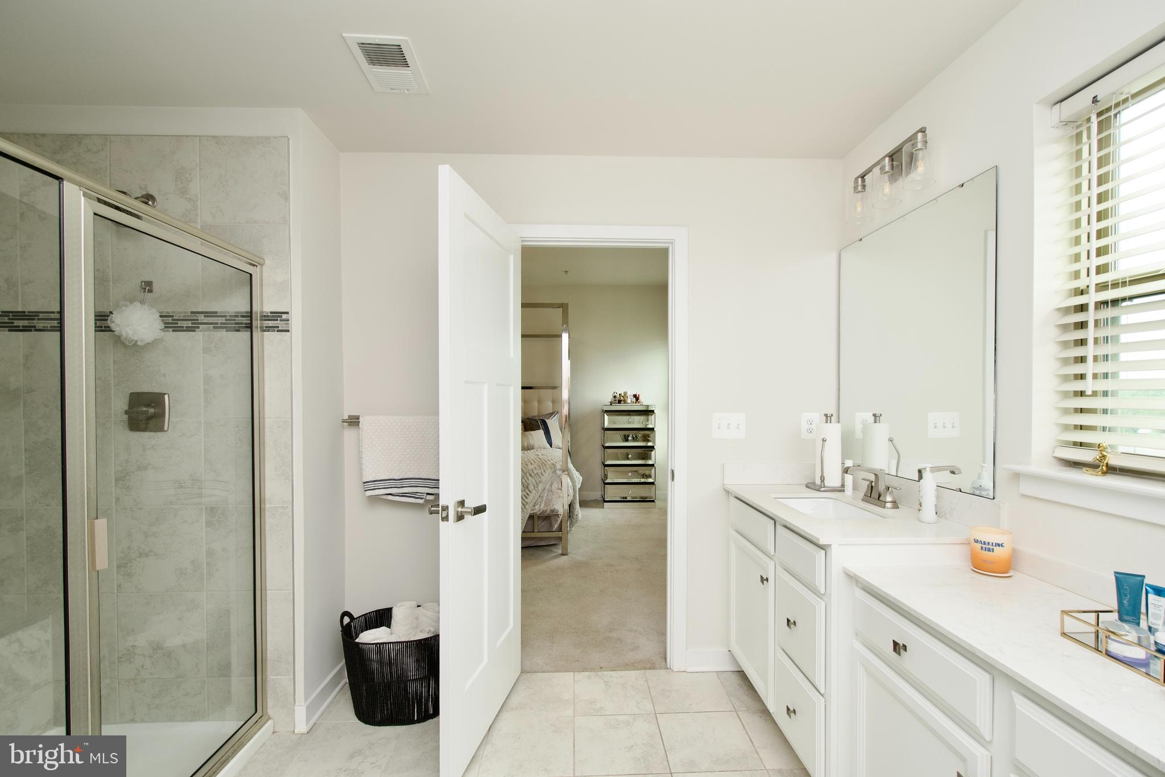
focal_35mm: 15
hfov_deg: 100.4
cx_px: 582
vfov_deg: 77.3
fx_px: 485
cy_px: 388
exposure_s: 1/50
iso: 320
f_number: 7.1
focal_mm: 10
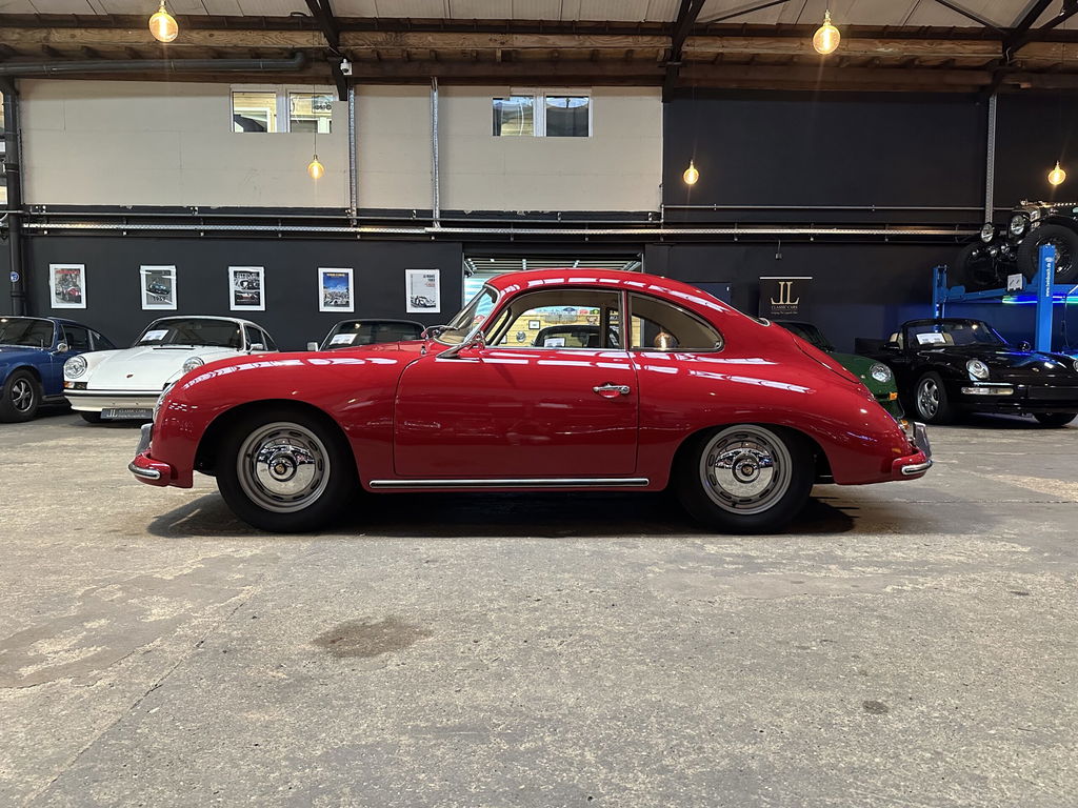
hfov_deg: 71.6
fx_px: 747
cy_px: 404
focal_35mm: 24
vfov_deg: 56.8
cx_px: 539
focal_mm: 6.86
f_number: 1.78
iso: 800
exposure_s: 1/50
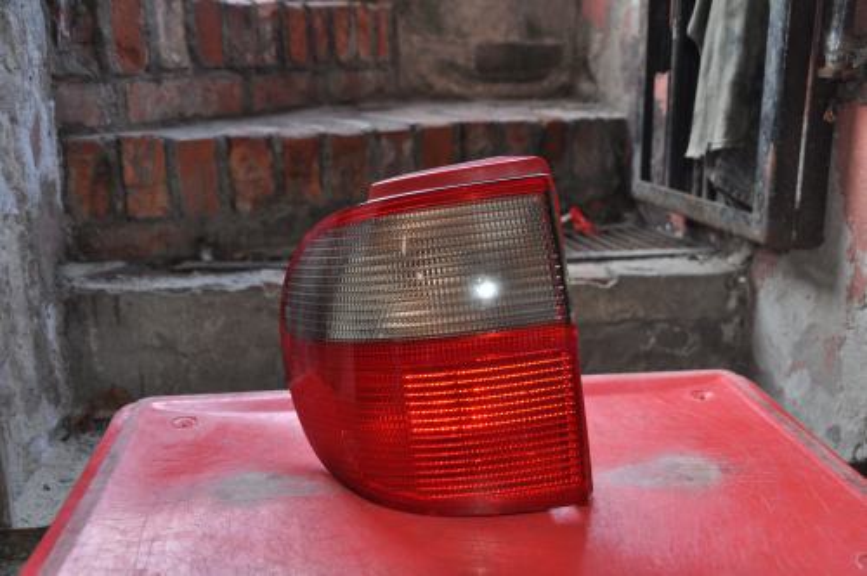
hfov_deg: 53.2
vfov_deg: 36.8
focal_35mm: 36
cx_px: 434
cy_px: 288
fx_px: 866
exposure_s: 1/60
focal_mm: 24
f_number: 3.8
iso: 640
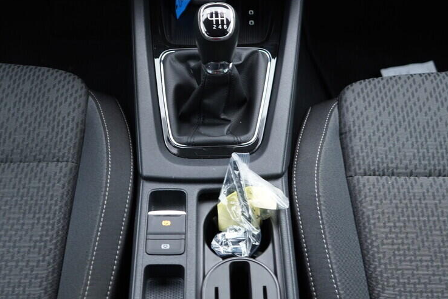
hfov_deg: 39.6
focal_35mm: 50
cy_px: 116
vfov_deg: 26.9
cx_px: 213
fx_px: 622
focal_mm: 24
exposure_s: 1/40
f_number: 2.8
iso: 400
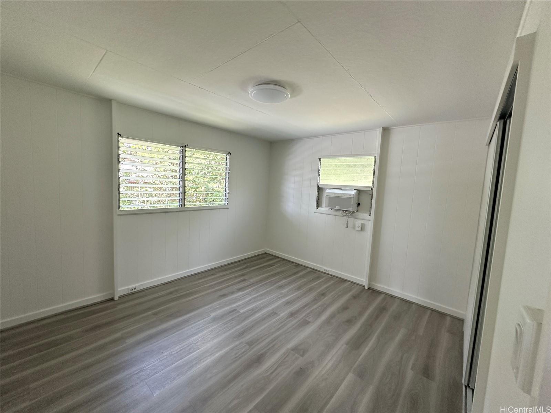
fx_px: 223
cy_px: 206
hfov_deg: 102.1
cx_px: 276
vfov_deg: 85.7
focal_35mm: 14
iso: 160
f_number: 2.2
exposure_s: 1/99
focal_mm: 2.22
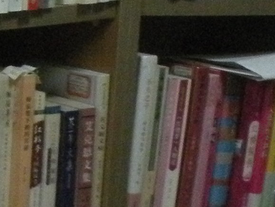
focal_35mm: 170
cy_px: 168
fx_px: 1351
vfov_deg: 8.7
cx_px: -517
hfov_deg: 9.4
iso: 400
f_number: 2.8
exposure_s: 1/51.7
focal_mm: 4.7
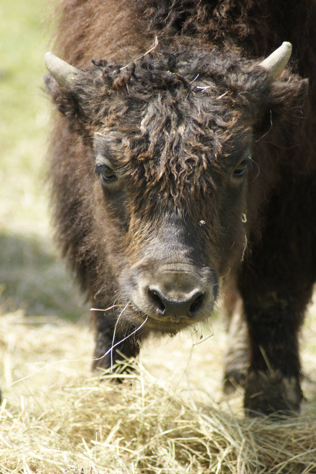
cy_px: 237
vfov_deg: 4.6
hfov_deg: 3.1
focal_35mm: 450
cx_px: 158
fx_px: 5931
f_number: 5.6
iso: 320
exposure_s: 1/500
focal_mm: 300
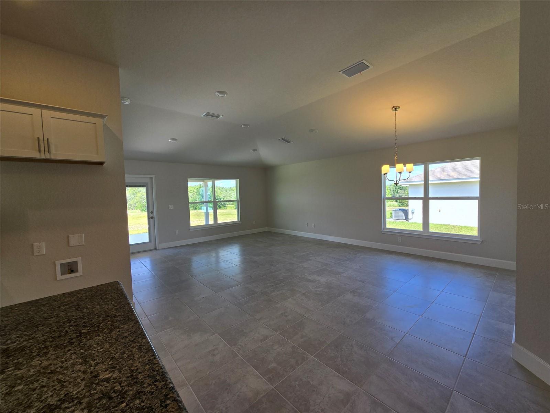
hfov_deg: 106.2
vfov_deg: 89.9
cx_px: 275
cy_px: 206
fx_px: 207
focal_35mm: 13
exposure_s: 1/144
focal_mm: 2.2
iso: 50
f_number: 2.2
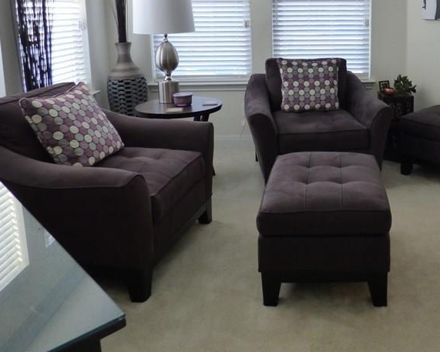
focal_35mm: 35
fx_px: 456
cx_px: 329
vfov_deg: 40.8
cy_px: 80
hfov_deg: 49.5
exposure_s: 1/40
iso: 400
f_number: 2.8
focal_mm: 3.58
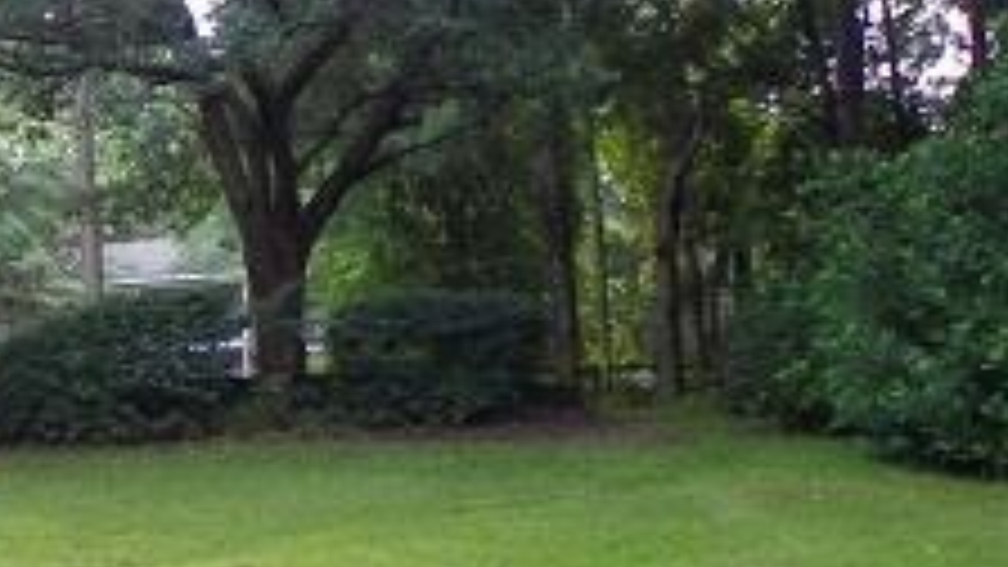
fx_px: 2165
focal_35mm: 81
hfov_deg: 23.4
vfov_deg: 14.7
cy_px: 572
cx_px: -279
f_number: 2.8
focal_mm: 4.6
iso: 125
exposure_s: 1/125
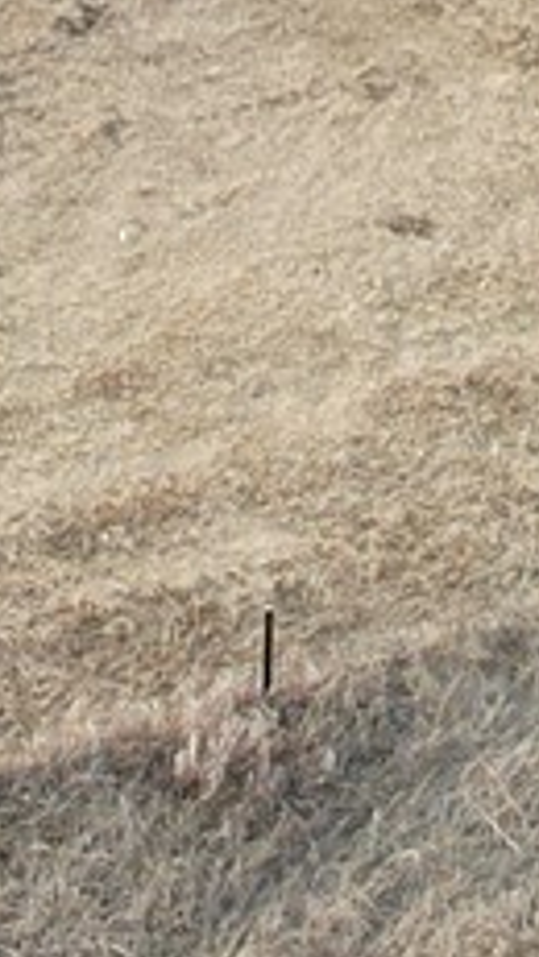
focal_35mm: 203
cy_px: -715
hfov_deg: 6.0
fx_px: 5156
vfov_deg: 10.1
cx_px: 493
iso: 100
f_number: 2.8
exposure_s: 1/200
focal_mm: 8.38
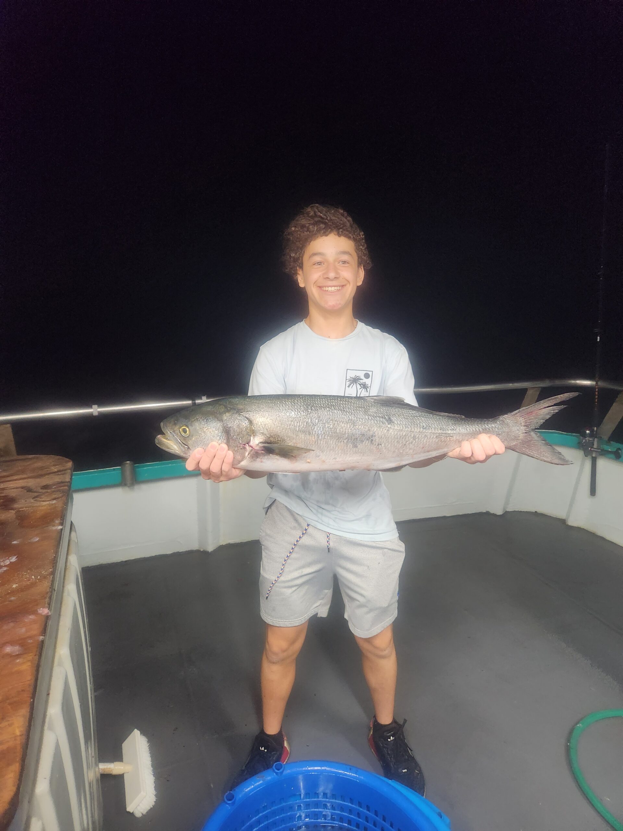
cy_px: 416
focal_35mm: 23
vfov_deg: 73.9
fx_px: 552
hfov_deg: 58.9
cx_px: 312
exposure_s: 1/120
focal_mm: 5.4
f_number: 1.8
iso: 500
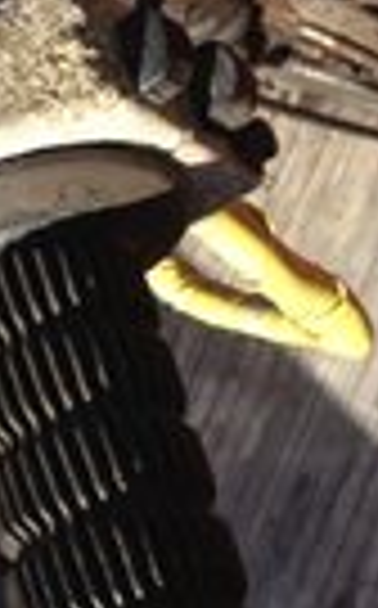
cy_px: 306
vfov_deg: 22.1
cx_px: -14
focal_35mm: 94
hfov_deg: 13.6
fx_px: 1554
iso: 64
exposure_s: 1/708
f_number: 2.4
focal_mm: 4.28
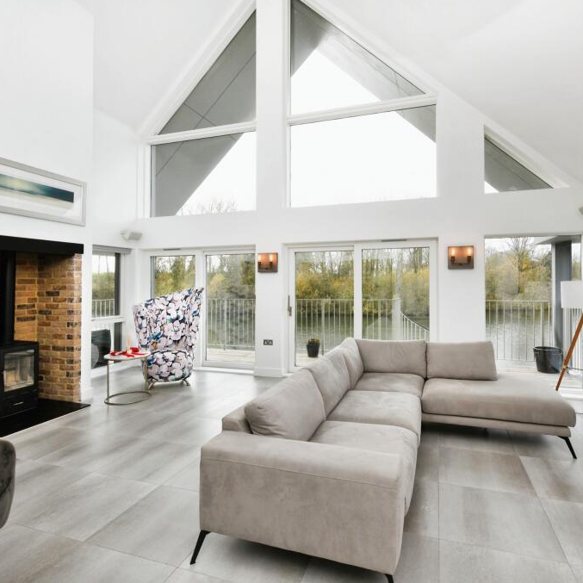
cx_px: 334
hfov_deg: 80.2
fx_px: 343
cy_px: 290
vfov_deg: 80.7
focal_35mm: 18
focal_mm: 14
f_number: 10
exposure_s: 1/80
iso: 400
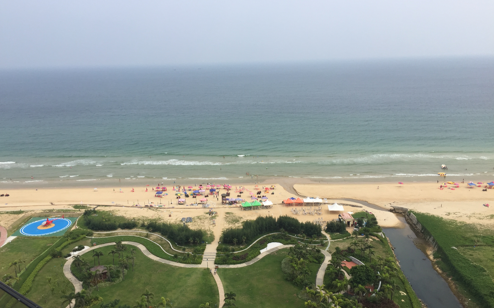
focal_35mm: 31
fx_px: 417
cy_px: 179
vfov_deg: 40.5
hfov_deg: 61.2
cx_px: 246
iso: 32
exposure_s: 1/2475
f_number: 2.2
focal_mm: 4.15
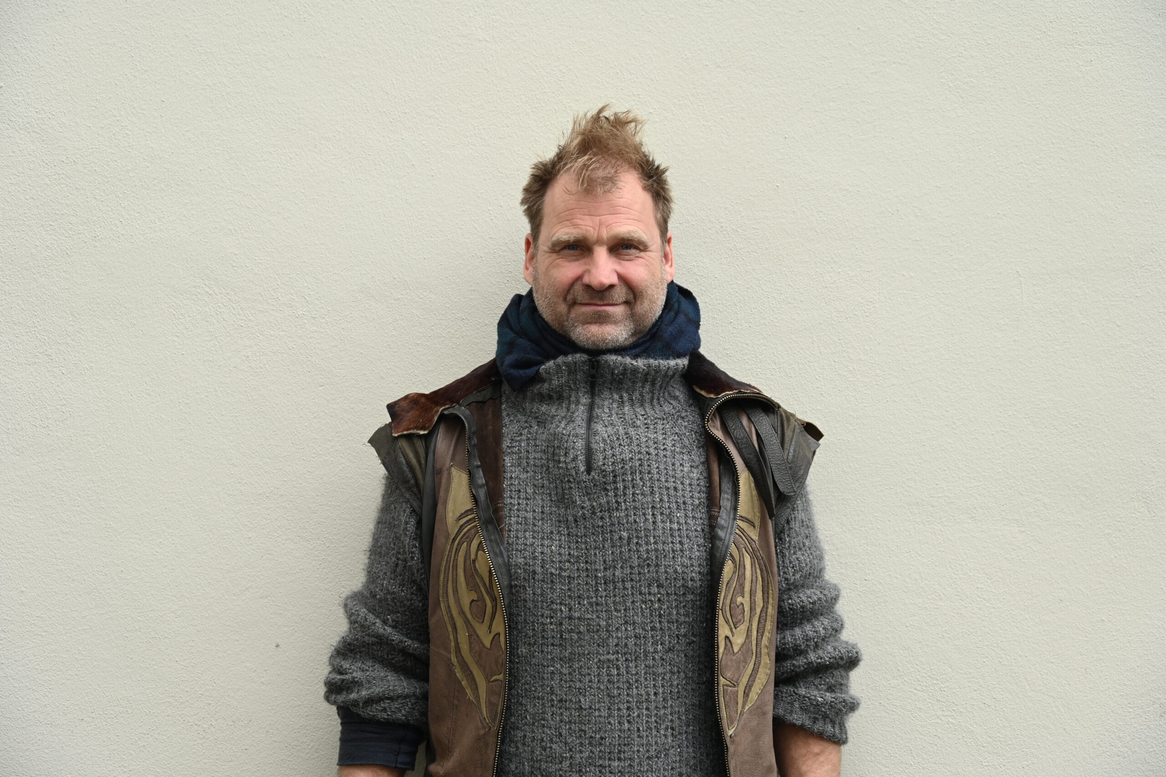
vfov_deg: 19.2
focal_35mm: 71
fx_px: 2299
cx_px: 583
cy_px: 388
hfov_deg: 28.5
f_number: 6
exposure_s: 1/125
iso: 400
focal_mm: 71
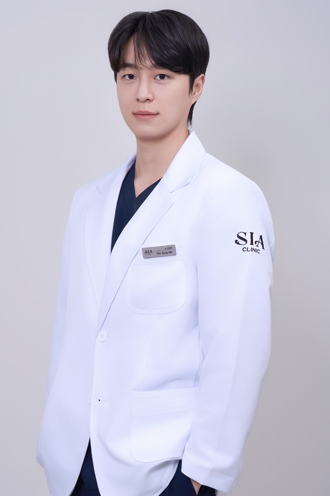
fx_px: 1224
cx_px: 158
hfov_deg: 15.4
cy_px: 240
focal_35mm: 89
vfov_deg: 22.9
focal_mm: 85
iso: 100
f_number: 8
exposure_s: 1/125
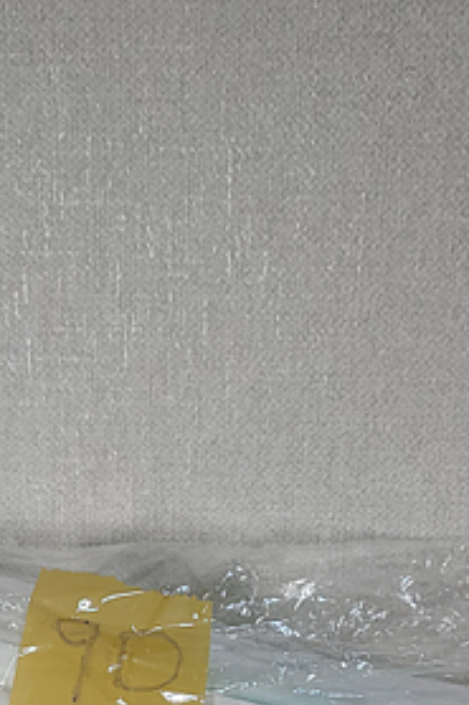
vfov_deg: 24.4
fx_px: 1428
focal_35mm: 73
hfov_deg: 18.6
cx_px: 186
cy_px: 905
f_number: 1.8
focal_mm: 5.4
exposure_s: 1/60
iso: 80
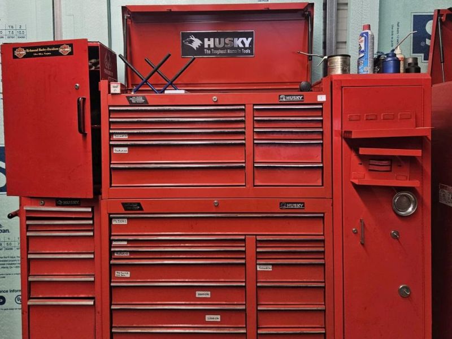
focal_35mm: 23
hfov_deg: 73.9
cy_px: 170
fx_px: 300
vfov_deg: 58.9
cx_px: 226
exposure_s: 1/120
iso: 320
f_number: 1.8
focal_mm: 5.4
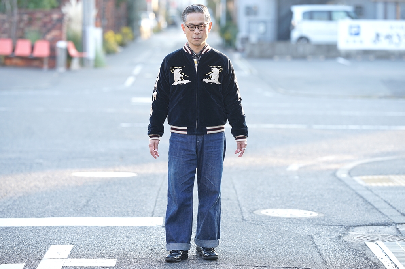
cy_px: 134
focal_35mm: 135
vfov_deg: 10.2
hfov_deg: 15.2
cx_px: 202
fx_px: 1518
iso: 160
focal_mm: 135
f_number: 2.8
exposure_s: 1/160
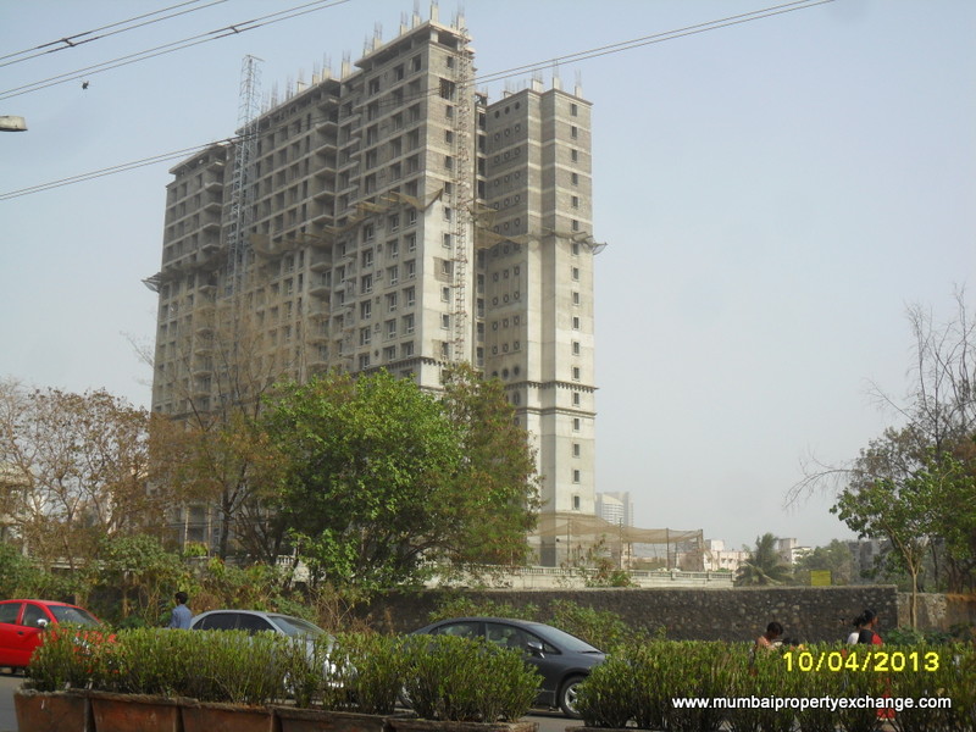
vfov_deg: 32.9
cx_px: 488
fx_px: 1241
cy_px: 366
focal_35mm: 44
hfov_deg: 42.9
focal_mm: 7.8
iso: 100
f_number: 4.5
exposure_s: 1/750
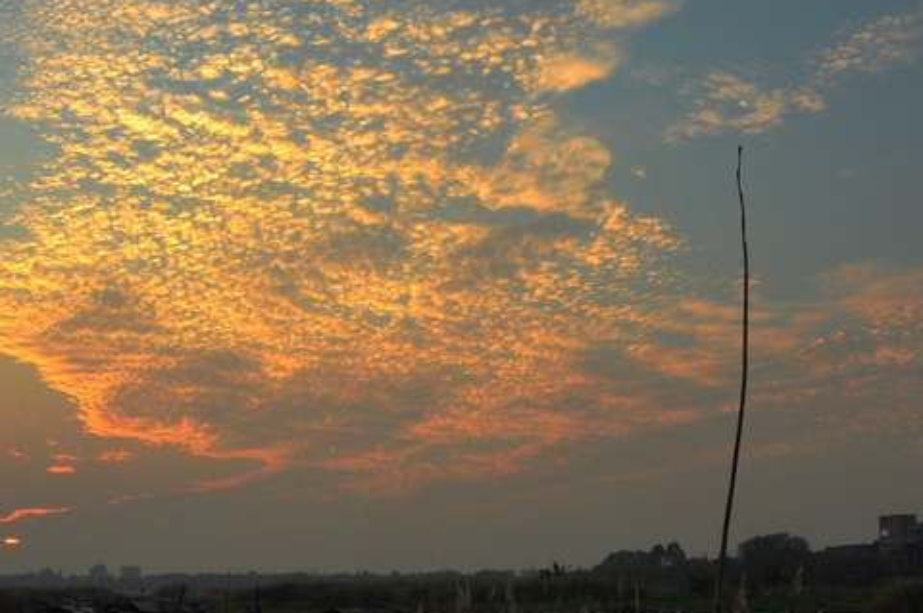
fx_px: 1153
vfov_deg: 29.3
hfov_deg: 43.5
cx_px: 385
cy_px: 460
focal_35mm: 45
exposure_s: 1/200
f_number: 11
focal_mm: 18
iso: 720
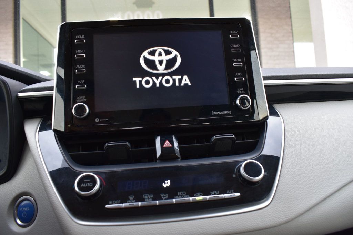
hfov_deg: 61.9
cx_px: 176
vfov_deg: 43.6
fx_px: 294
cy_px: 118
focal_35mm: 30
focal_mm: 20
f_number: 6.3
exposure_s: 1/15
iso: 450
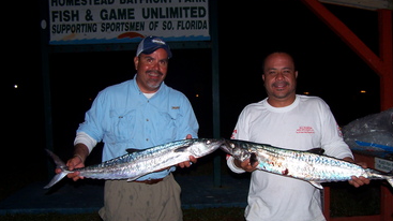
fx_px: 469
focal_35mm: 45
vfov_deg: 26.5
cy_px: 127
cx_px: 210
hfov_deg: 45.5
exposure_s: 1/60
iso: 80
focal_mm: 6.3
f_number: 2.8
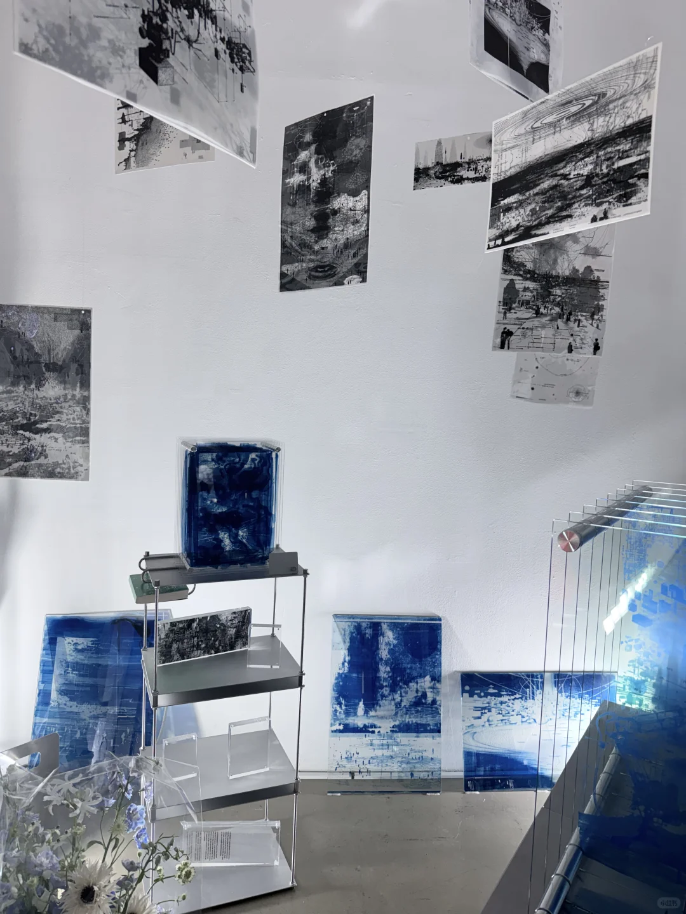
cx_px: 343
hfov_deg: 56.8
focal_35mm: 24
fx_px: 634
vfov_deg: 71.6
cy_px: 457
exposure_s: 1/120
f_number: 1.78
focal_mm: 6.76
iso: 64
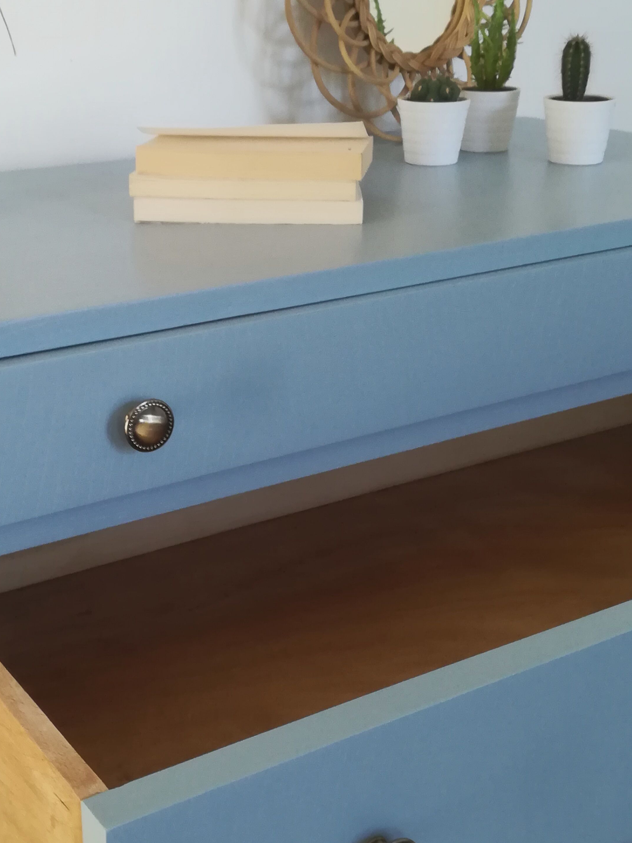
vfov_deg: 37.5
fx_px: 1242
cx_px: 212
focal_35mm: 51
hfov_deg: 28.4
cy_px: 387
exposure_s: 1/33.3
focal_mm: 3.83
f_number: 2.2
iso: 320
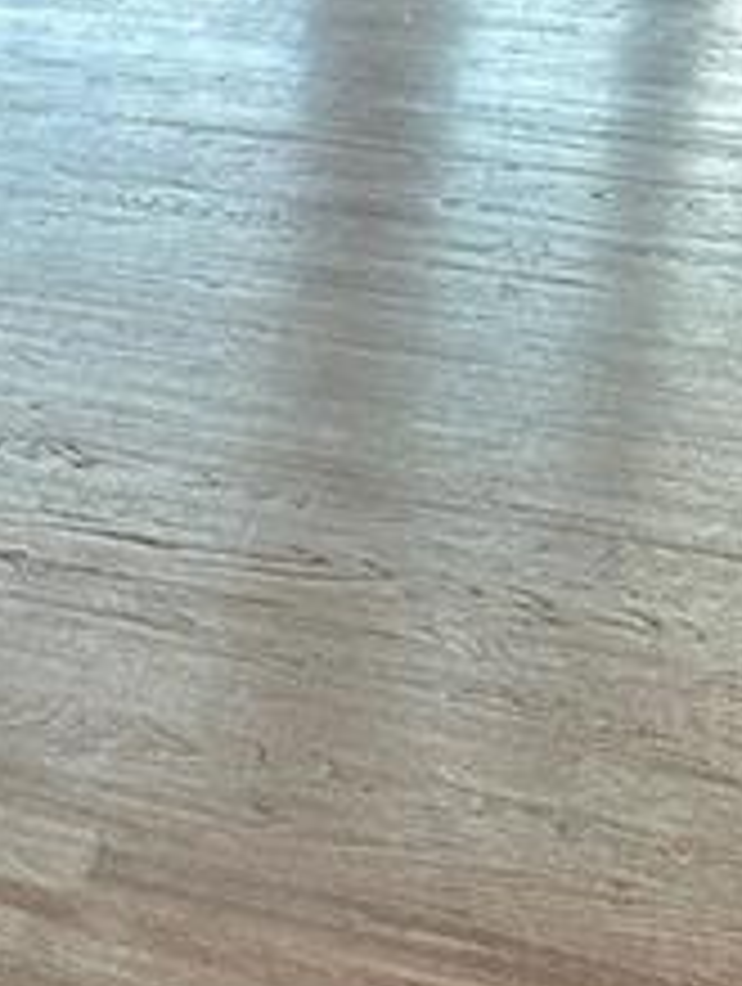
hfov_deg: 16.1
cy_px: 41
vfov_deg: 22.5
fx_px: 2394
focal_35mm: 84
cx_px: -387
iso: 250
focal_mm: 6.86
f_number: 1.78
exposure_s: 1/97
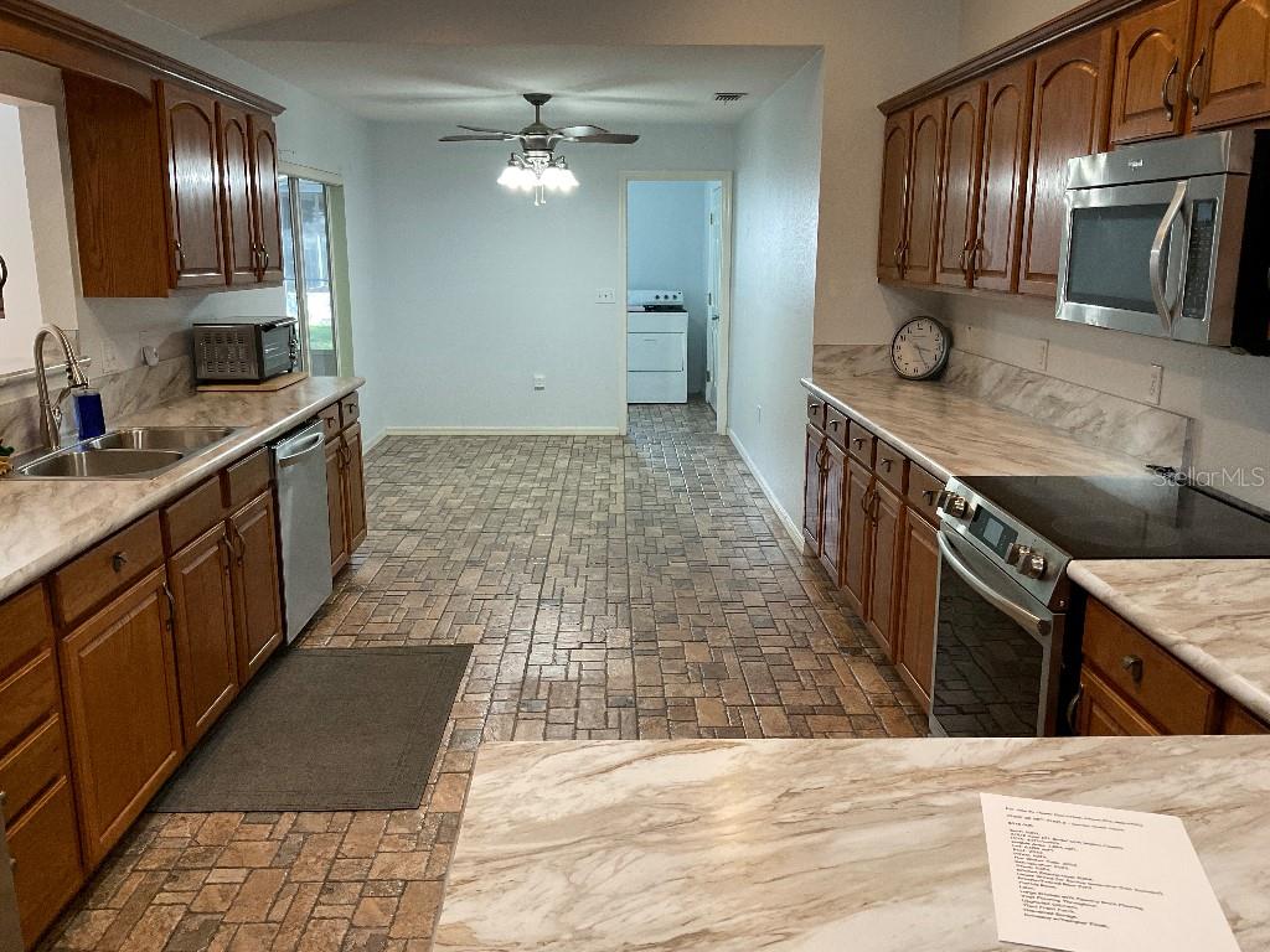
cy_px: 476
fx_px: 1064
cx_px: 635
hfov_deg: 61.7
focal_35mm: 29
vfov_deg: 48.2
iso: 100
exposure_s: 1/60
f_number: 1.8
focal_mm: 3
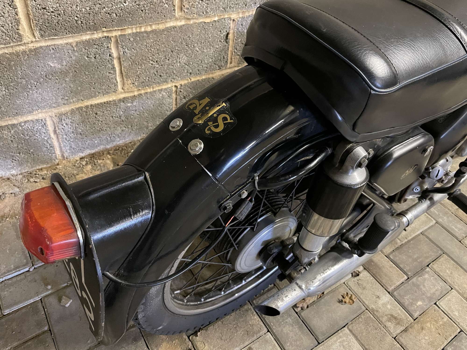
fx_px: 351
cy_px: 175
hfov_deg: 67.3
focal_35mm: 26
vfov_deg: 53.1
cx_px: 234
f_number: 1.6
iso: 640
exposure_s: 1/25
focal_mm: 4.2
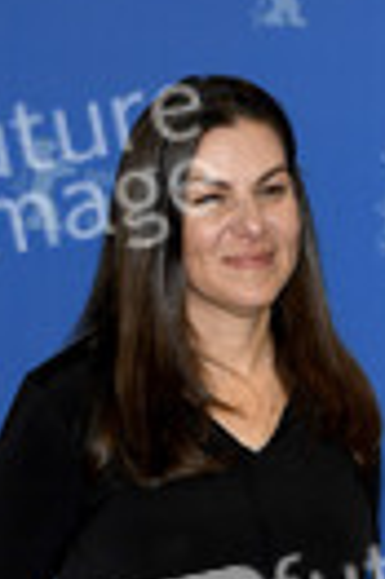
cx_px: 474
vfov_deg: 9.4
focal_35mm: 214
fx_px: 3442
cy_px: 853
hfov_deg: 6.4
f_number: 3.5
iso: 640
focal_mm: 70
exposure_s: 1/320
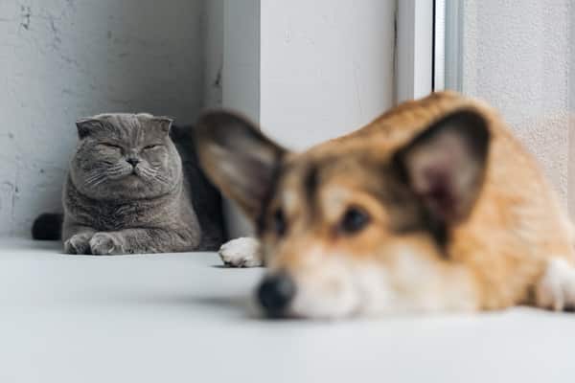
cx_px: 288
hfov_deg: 28.8
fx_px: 1118
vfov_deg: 19.5
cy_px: 192
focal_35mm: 70
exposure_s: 1/160
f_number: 4
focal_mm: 70
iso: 800
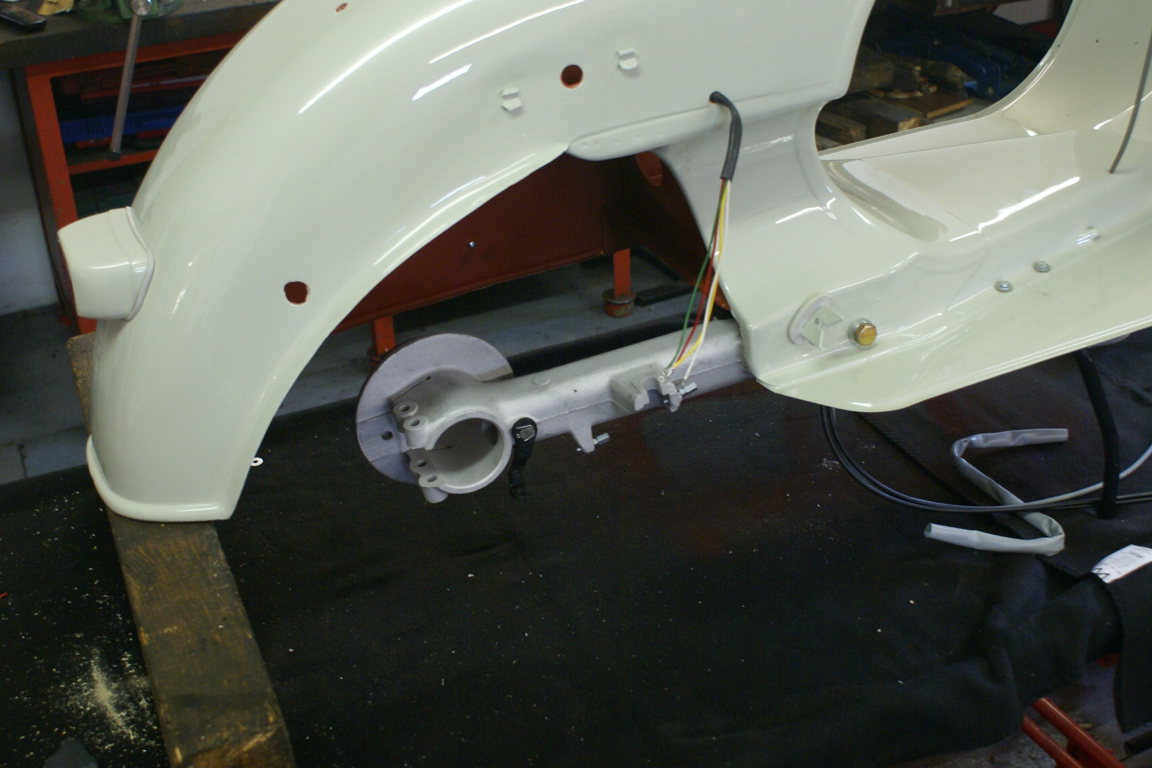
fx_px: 1408
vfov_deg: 30.5
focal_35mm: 44
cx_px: 588
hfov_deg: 44.5
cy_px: 366
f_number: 4.5
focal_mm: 26
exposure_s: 1/30
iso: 400
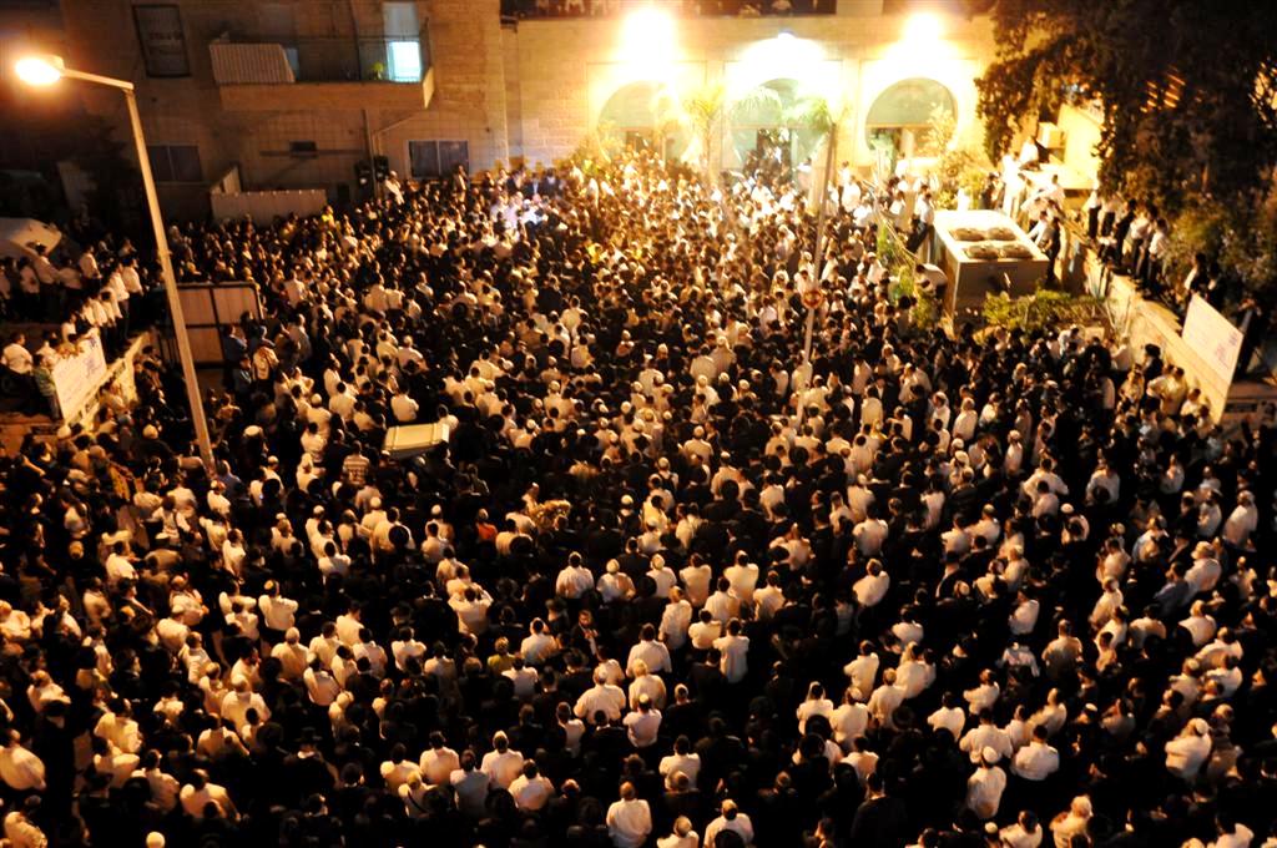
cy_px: 424
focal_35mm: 33
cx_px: 638
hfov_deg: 57.3
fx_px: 1169
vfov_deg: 39.9
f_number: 3.8
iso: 1600
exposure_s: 1/10
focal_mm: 22
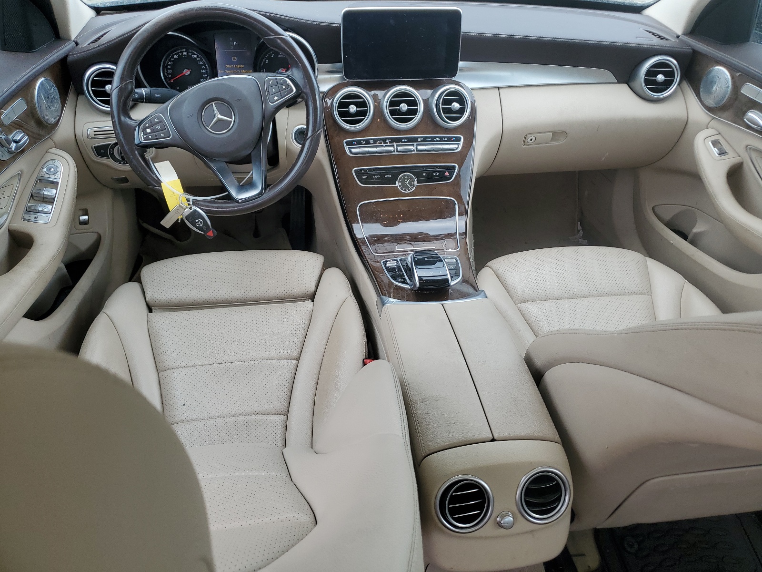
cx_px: 381
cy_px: 286
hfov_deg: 67.3
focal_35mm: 26
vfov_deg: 53.1
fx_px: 572
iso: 50
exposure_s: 1/323
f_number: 1.5
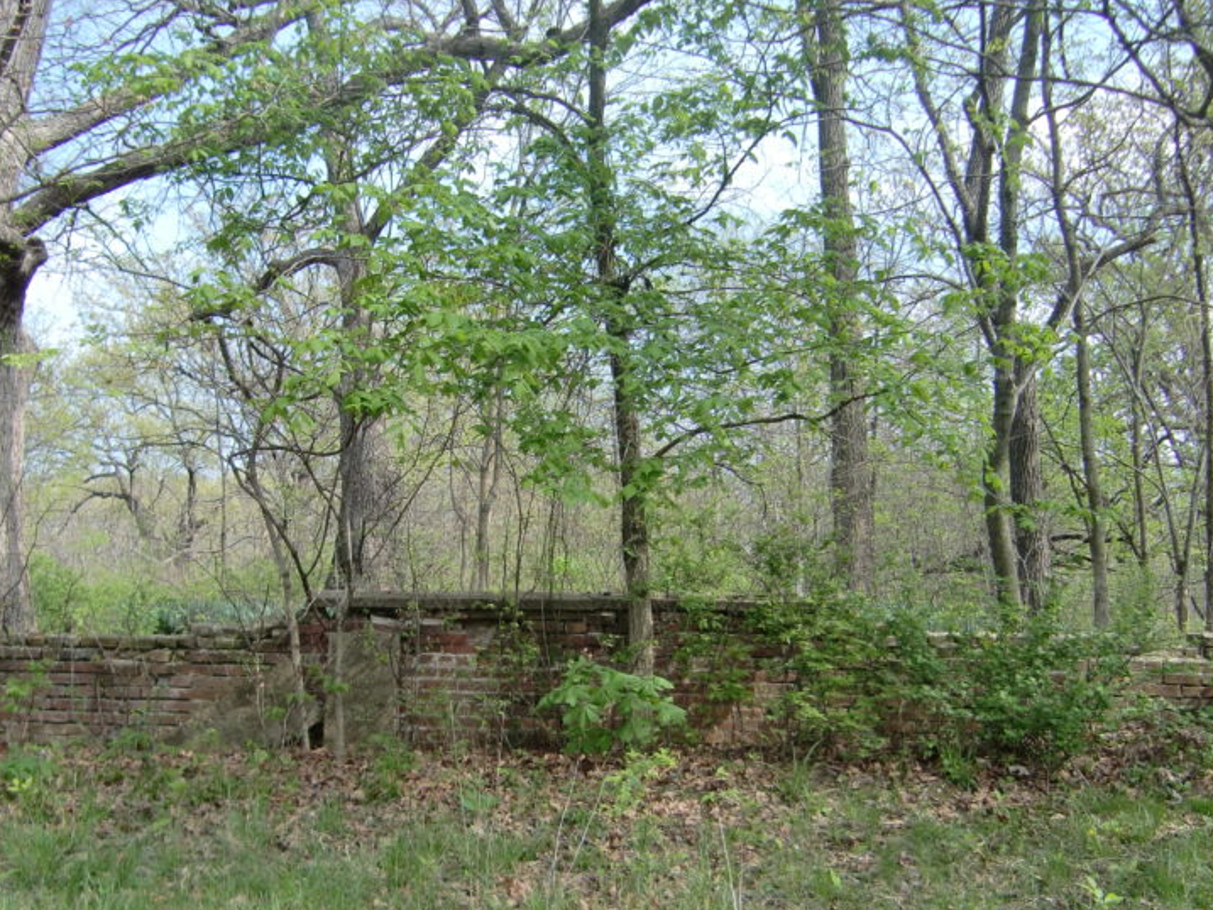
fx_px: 1402
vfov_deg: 35.5
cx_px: 496
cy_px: 634
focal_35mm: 40
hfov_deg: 46.6
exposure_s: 1/400
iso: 64
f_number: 2.6
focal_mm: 4.9
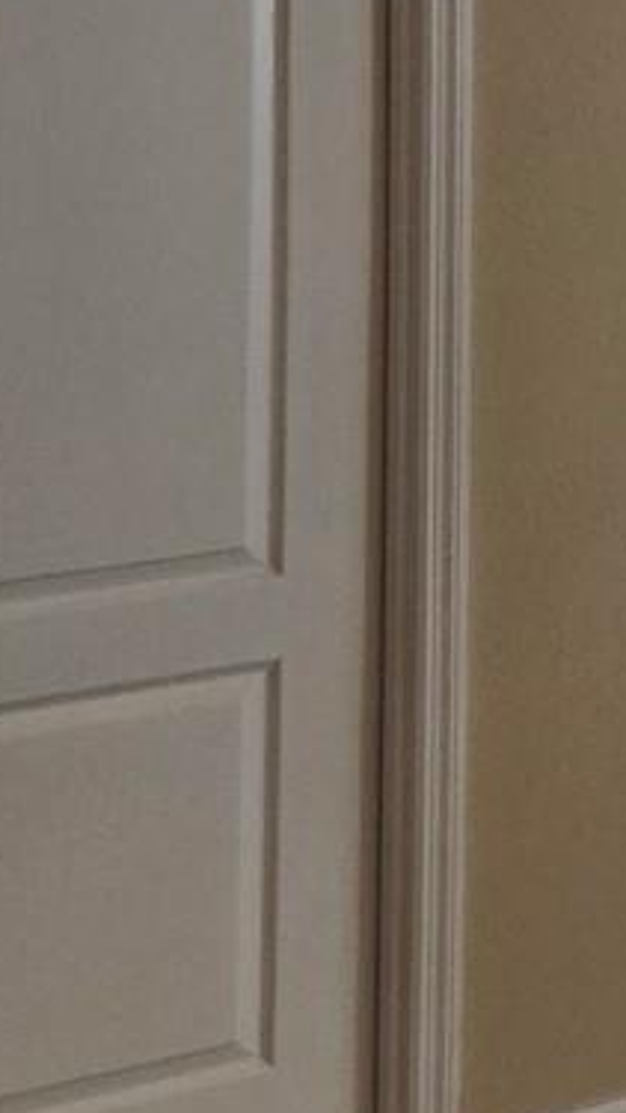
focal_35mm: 107
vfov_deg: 18.7
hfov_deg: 9.0
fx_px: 3157
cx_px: 1925
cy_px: -297
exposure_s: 1/120
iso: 250
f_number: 1.8
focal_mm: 5.4
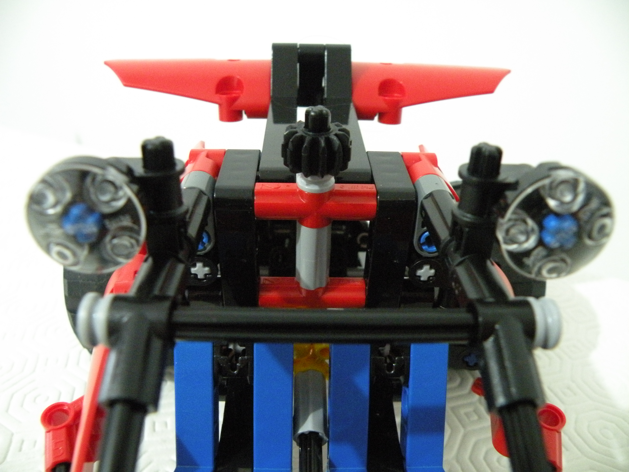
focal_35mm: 27
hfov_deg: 65.3
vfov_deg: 51.4
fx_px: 491
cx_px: 314
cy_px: 236
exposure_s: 1/8
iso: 677
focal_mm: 4.7
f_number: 2.8
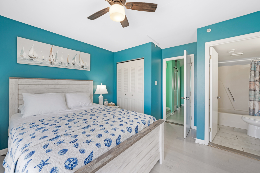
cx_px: 130
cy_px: 86
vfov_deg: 81.2
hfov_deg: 104.2
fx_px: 101
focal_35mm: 14
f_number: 8
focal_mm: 14
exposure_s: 1/20
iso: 320
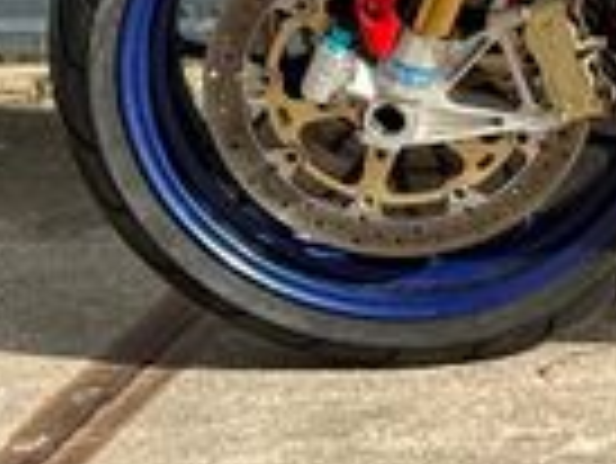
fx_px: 1995
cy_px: -401
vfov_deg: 12.1
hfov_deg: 14.0
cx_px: 1335
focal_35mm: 112
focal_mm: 6.86
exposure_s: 1/1183
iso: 80
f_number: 1.78
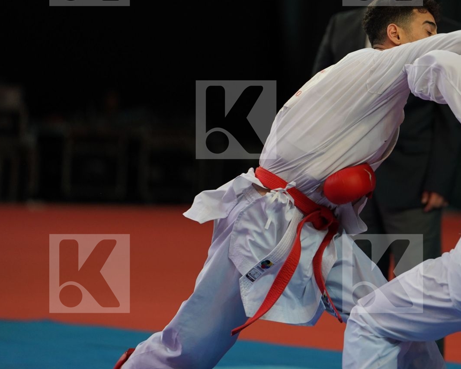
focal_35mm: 317
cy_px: 120
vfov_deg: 4.9
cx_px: 383
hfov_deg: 6.1
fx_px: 4325
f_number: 2.8
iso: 1000
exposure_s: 1/1000
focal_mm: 200
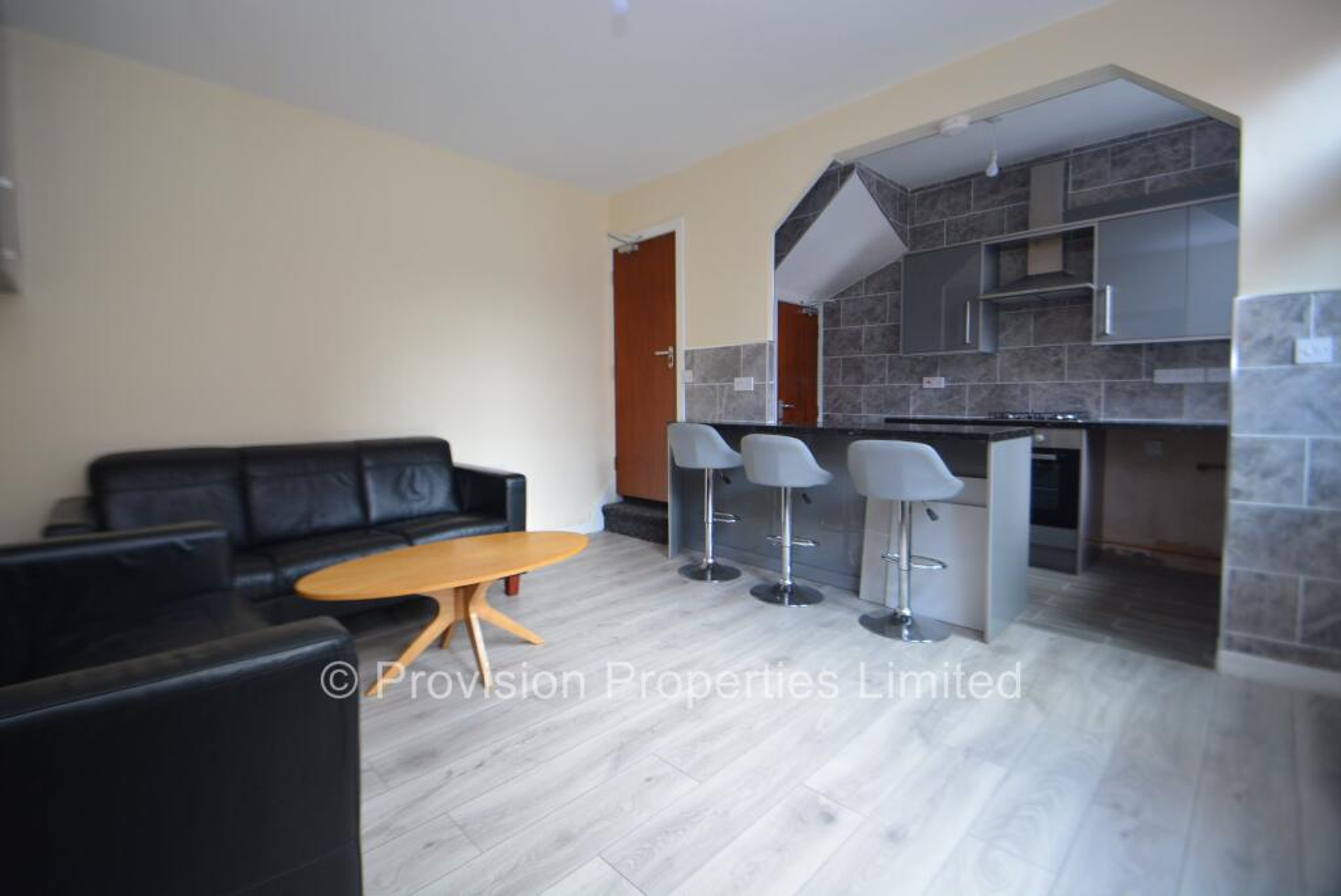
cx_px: 670
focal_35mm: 15
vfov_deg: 77.4
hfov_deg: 100.4
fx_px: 559
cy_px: 448
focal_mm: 10
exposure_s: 1/60
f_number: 4
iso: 500
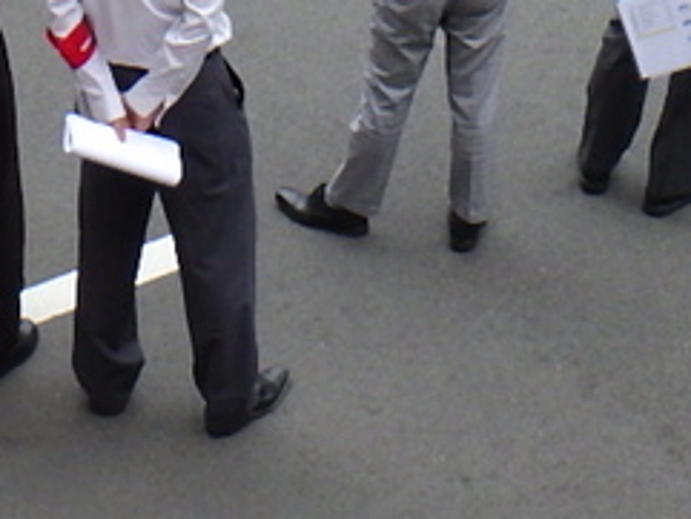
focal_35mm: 169
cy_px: -238
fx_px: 3375
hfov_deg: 11.7
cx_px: 370
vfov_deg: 8.6
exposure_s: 1/80
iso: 125
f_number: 4.4
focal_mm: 9.1
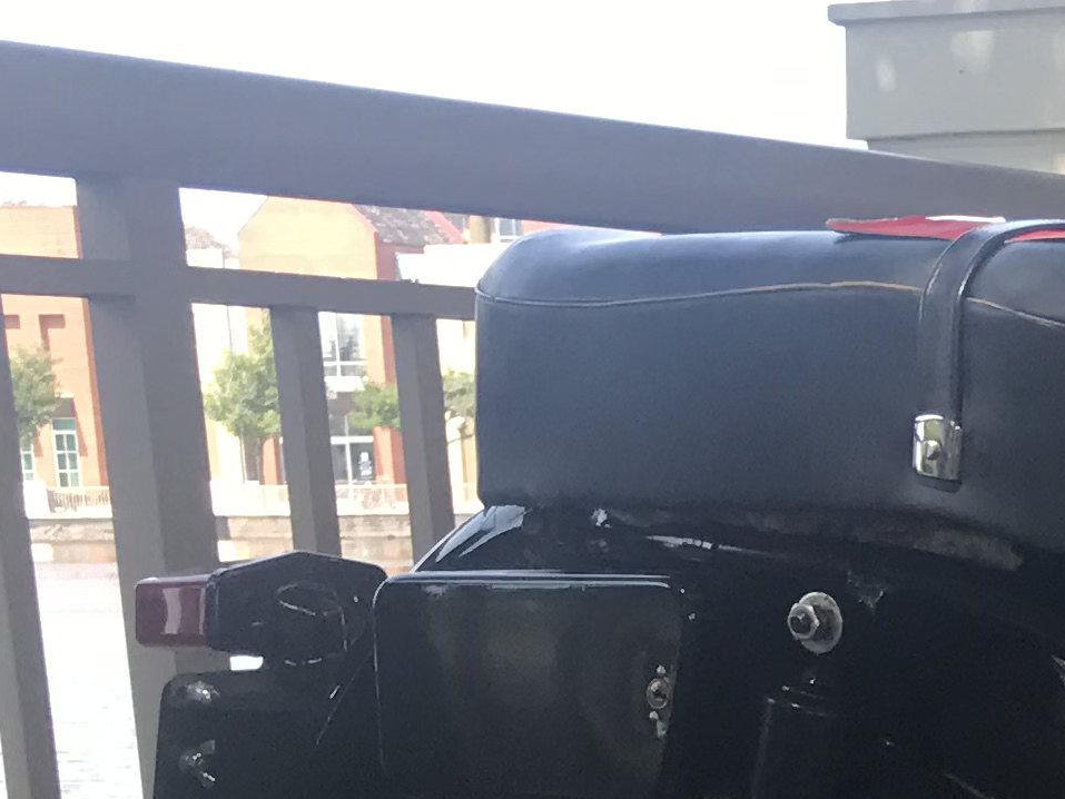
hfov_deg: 14.2
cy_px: 1122
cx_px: 2091
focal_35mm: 118
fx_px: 3631
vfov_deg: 12.1
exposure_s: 1/348
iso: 20
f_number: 1.8
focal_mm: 3.99
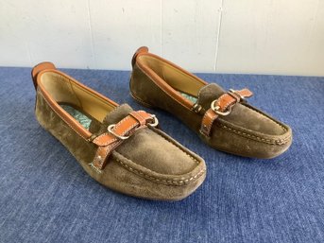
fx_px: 290
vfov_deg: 45.4
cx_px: 162
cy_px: 122
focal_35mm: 31
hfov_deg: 58.4
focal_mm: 3.3
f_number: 2.4
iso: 125
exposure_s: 1/50
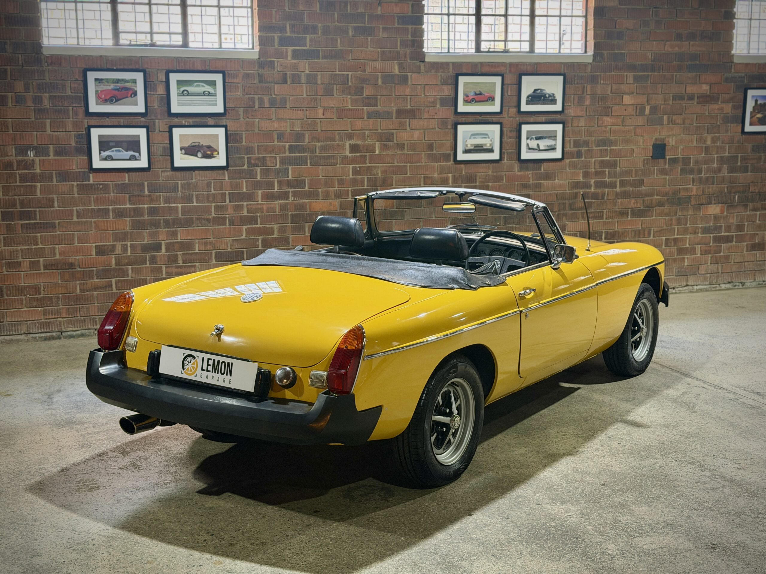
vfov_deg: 30.3
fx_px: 1062
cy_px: 287
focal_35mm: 48
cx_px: 383
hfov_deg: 39.7
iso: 200
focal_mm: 6.76
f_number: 1.78
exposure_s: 1/50
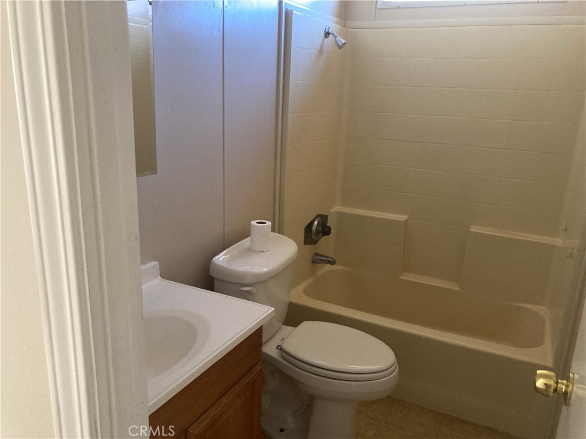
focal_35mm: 28
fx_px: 474
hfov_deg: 63.4
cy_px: 220
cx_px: 293
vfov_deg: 49.7
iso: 400
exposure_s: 1/33
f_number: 1.8
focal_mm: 3.99
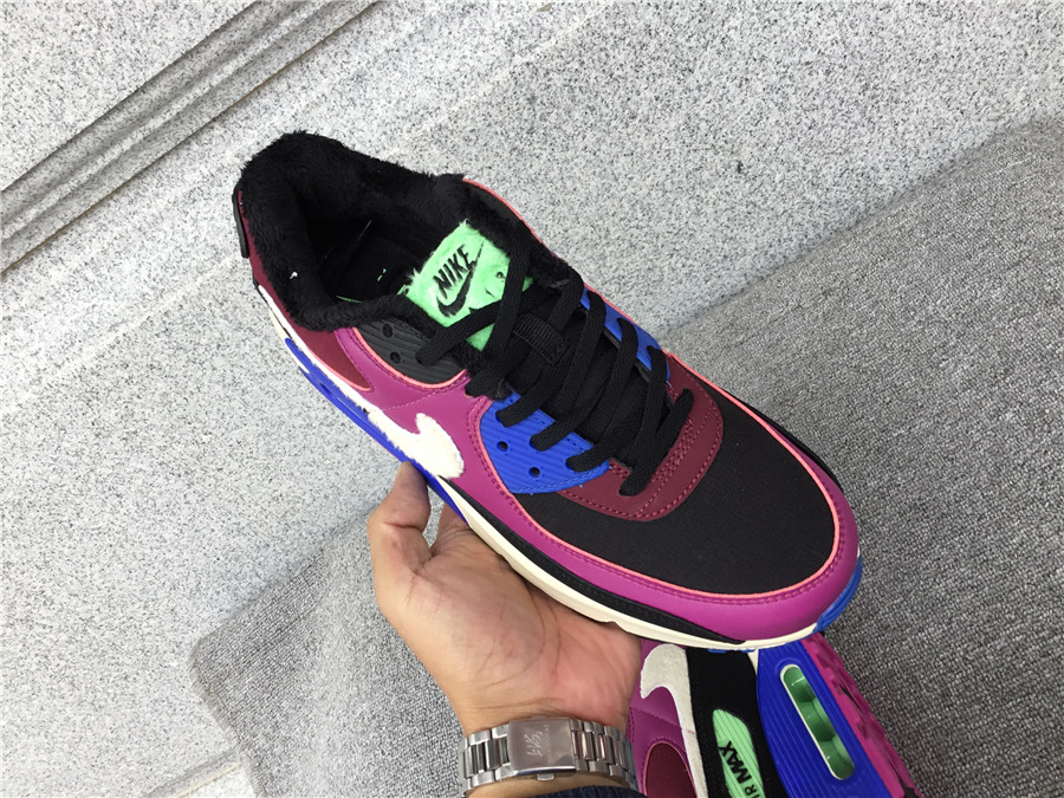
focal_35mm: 31
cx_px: 532
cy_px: 399
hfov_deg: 58.4
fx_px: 953
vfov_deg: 45.4
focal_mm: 3.3
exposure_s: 1/100
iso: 25
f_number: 2.4
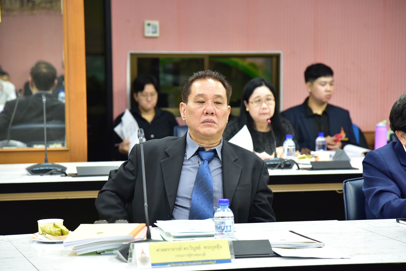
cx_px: 203
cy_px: 136
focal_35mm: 120
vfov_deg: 11.4
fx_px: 1354
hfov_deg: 17.1
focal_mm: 120
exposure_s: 1/125
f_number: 5
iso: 2500
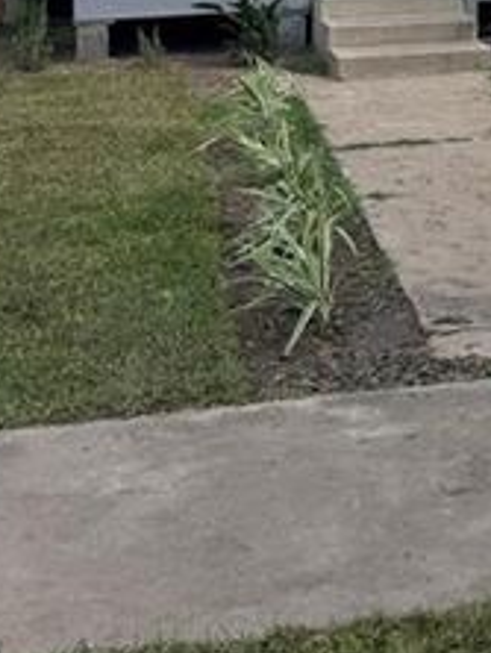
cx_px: 550
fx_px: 1359
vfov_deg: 23.6
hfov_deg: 19.5
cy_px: -216
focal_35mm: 72
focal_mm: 6.76
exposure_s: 1/5348
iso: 80
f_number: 1.78
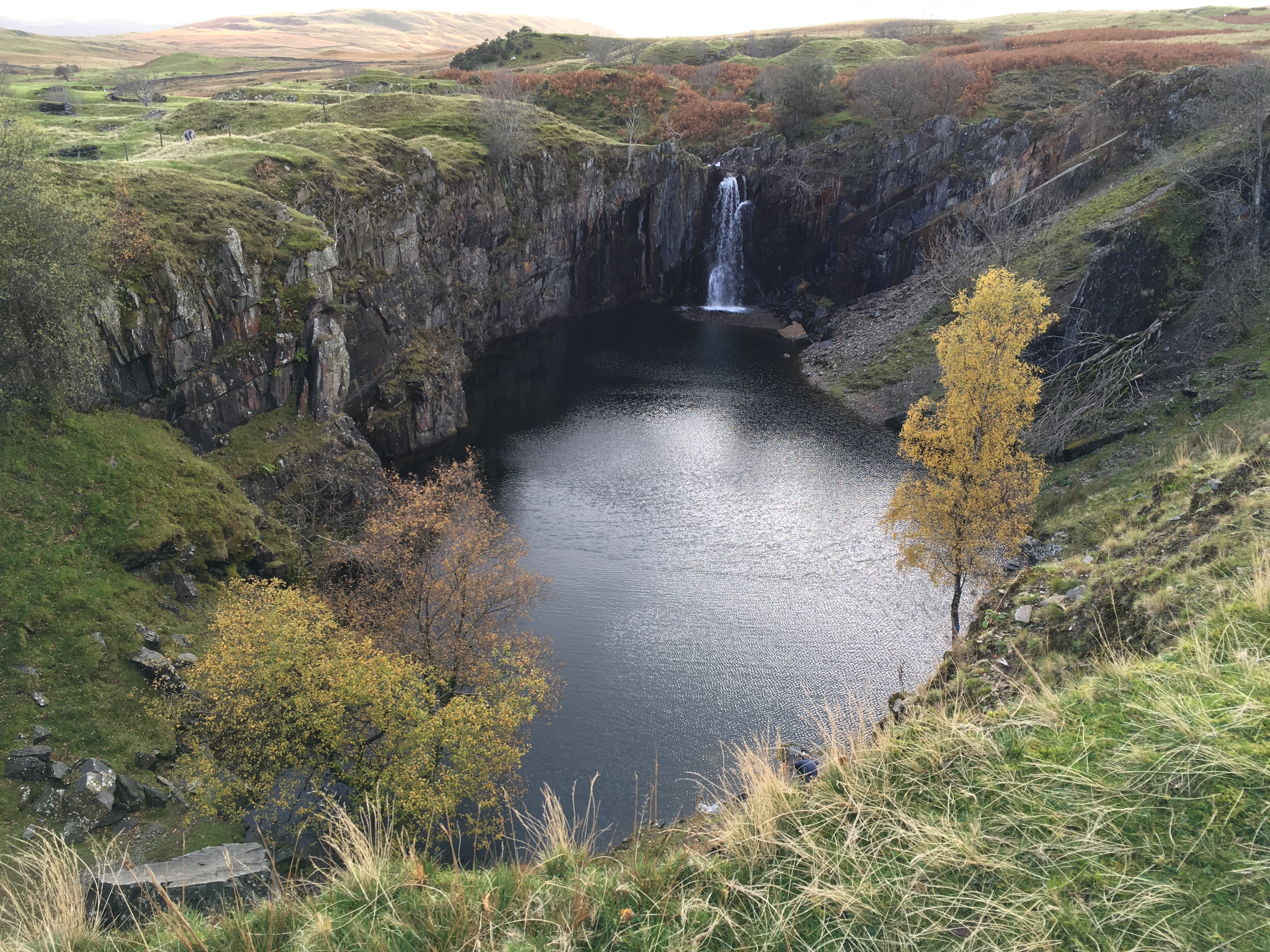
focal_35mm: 29
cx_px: 635
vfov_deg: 48.2
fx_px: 1064
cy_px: 476
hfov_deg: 61.7
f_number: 2.2
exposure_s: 1/100
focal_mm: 4.15
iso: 25
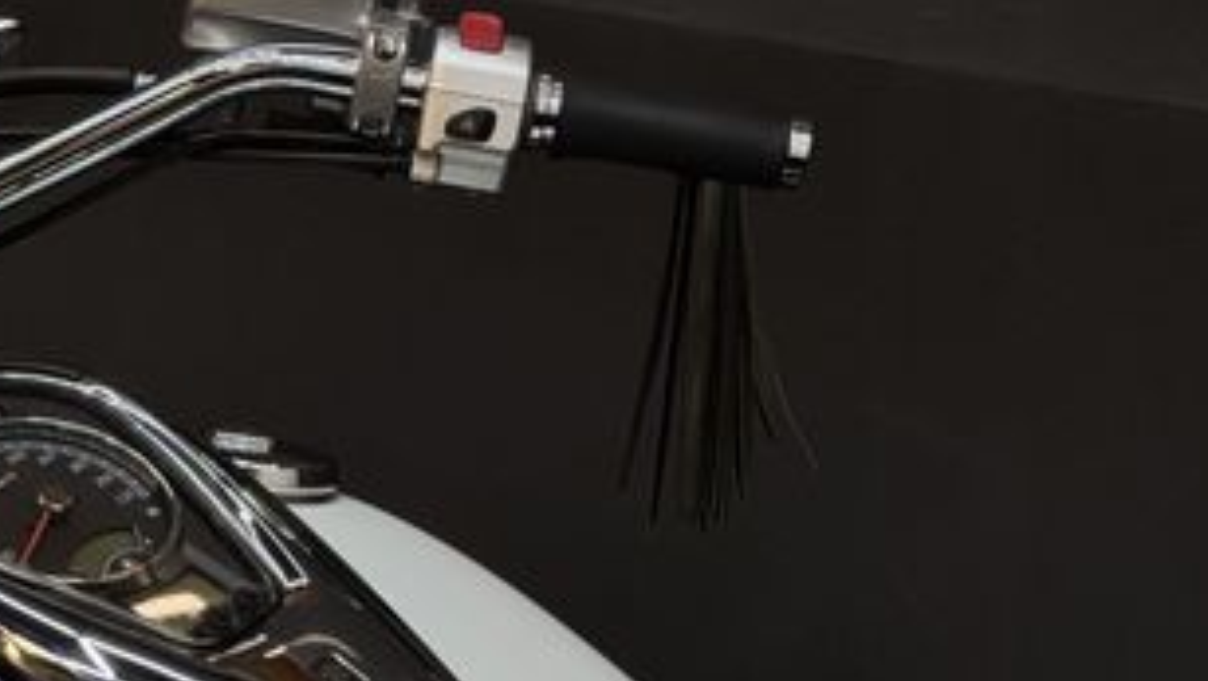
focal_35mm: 109
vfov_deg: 10.8
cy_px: 941
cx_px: 256
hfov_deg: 19.4
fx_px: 3493
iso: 64
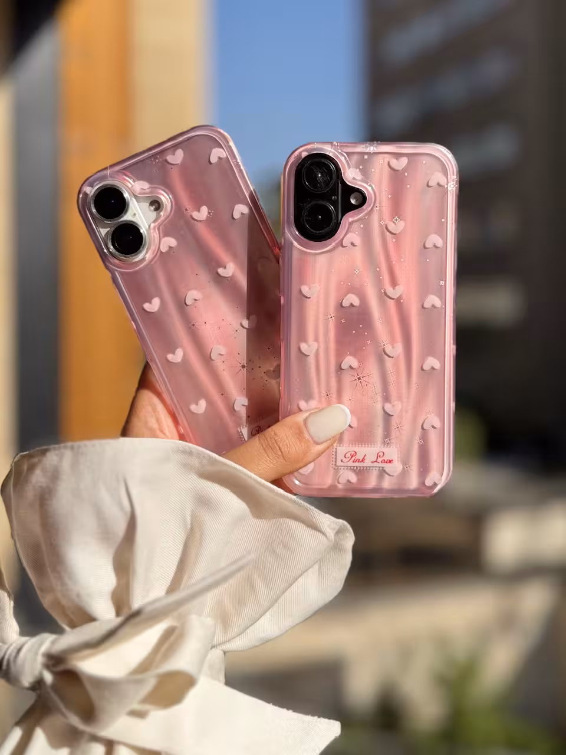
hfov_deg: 56.8
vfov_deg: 71.6
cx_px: 283
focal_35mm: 24
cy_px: 378
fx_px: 523
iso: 80
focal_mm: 6.76
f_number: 1.78
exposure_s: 1/7937
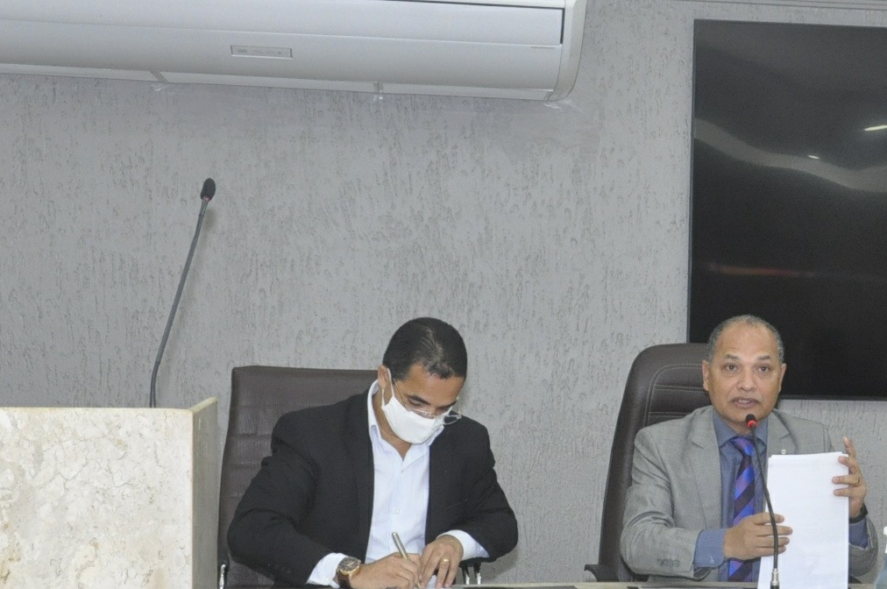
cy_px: 438
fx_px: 2190
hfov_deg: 22.4
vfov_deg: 15.3
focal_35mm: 89
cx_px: 768
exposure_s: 1/60
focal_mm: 28
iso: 1600
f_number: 6.7
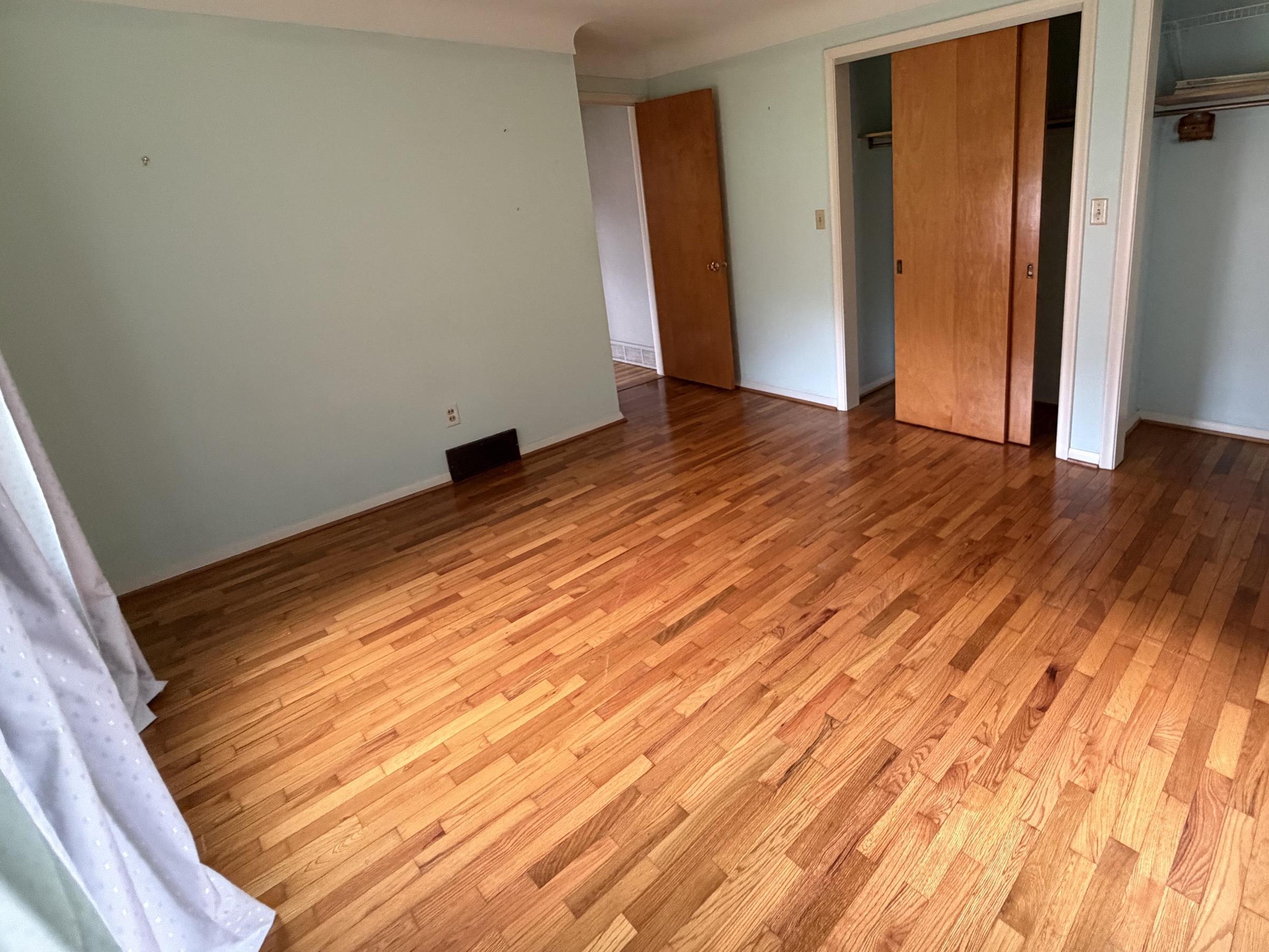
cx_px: 763
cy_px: 364
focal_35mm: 18
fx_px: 660
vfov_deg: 70.6
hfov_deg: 86.6
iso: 500
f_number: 2.2
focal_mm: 2.22
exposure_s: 1/60
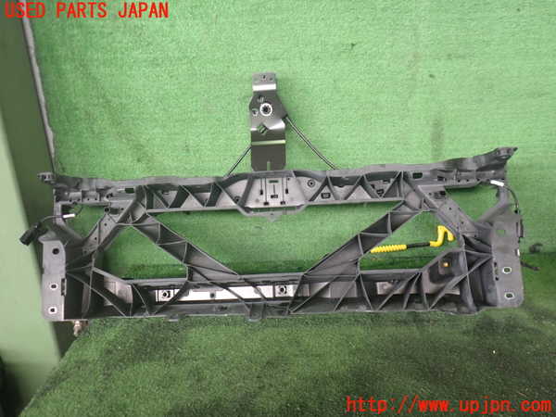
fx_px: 482
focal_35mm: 30
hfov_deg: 60.0
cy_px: 208
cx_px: 278
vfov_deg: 46.8
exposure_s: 1/30
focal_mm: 5.4
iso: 200
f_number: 2.3
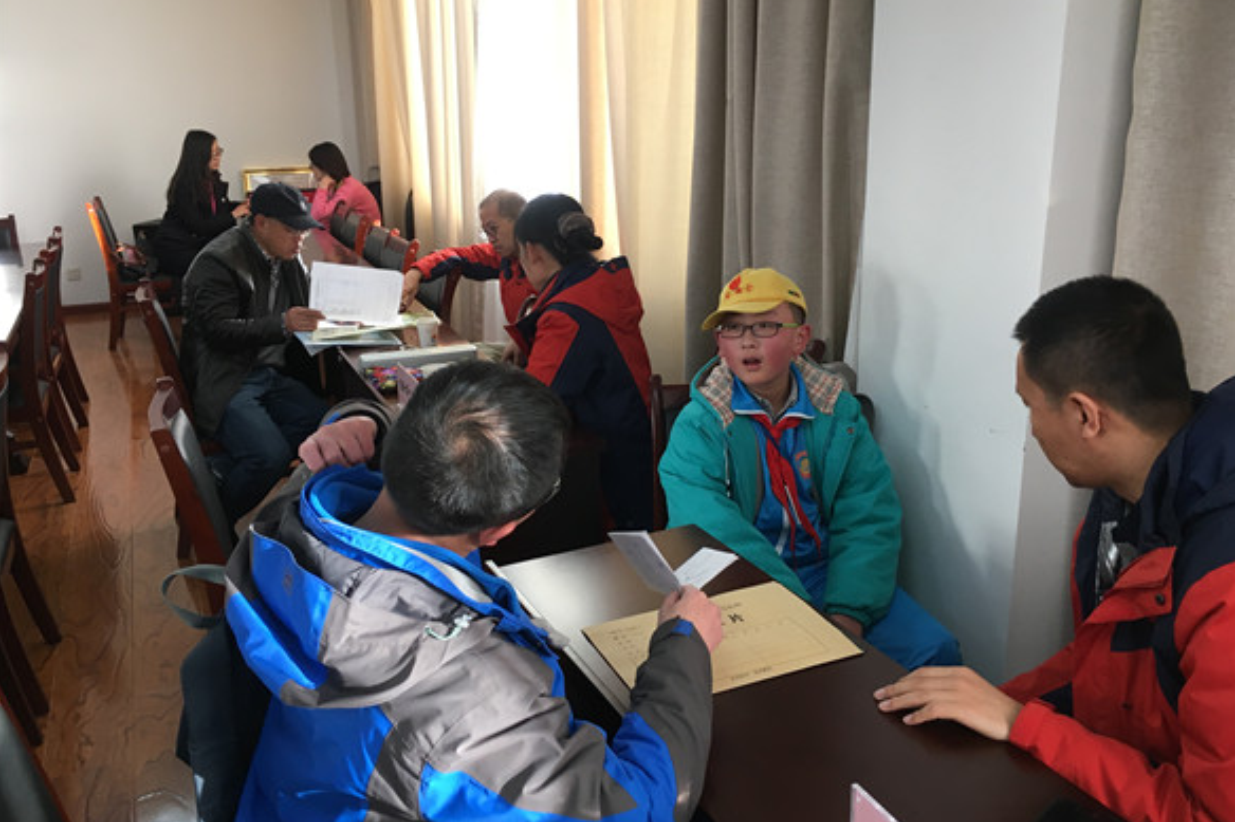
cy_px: 408
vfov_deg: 42.3
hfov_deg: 60.3
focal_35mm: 31
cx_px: 628
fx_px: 1063
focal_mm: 4.15
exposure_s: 1/33
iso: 50
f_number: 2.2
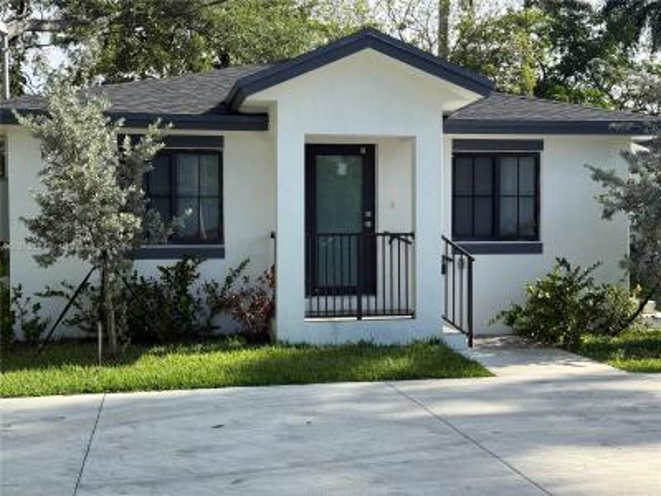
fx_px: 917
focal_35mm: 48
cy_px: 248
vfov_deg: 30.3
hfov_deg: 39.7
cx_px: 330
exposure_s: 1/2976
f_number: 1.78
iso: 100
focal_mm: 6.76
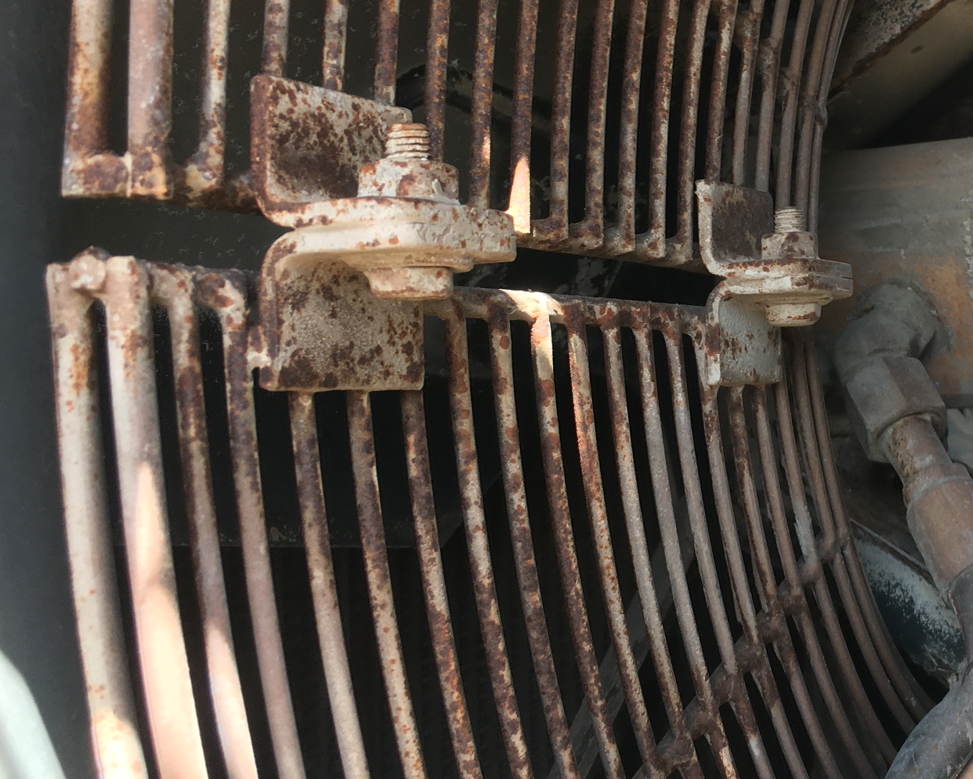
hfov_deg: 33.9
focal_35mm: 53
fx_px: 1526
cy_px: 276
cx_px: 826
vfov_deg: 28.5
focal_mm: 4.15
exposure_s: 1/60
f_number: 2.2
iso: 25
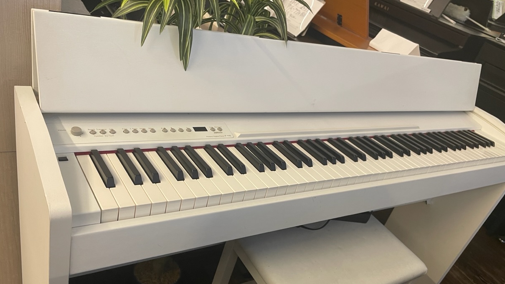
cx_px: 257
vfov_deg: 38.6
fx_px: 402
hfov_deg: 64.3
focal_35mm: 30
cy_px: 186
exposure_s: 1/50
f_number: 1.6
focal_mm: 4.2
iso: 80
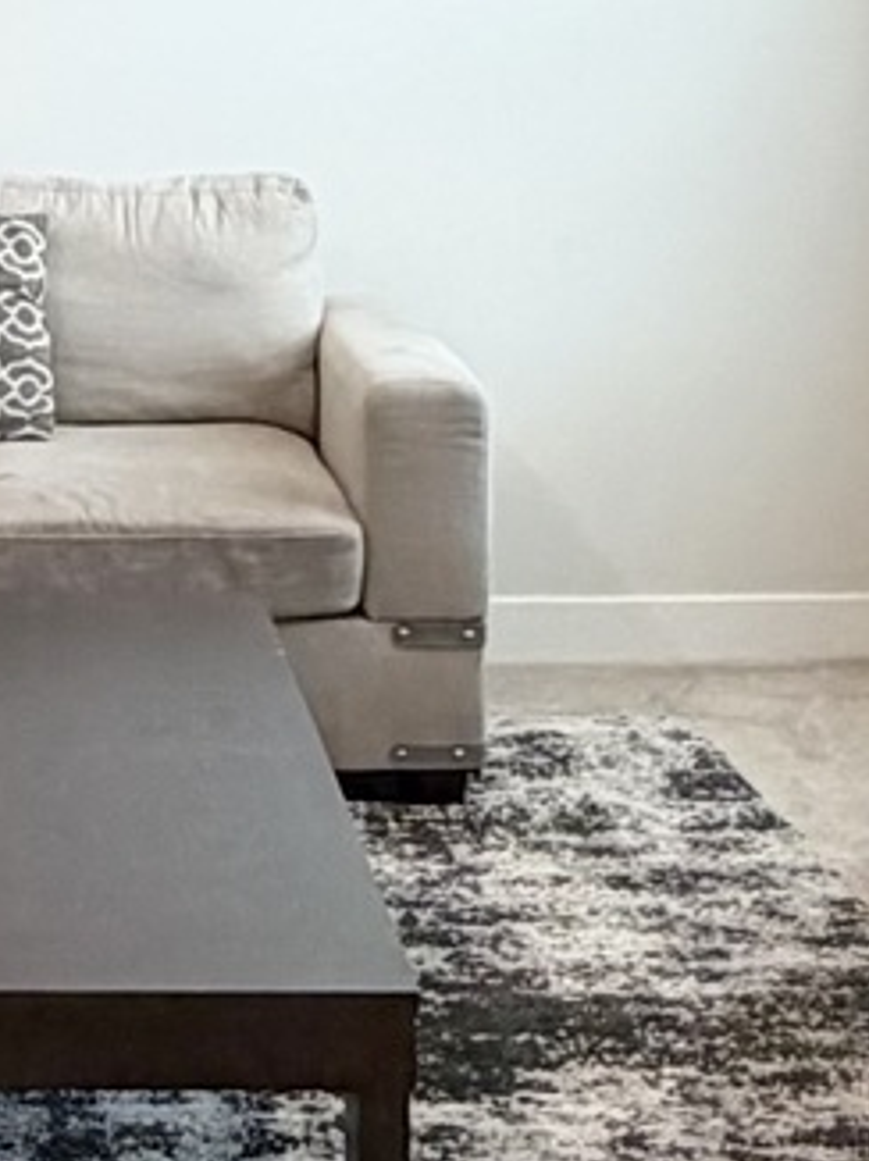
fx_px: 3318
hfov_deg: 14.5
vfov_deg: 19.4
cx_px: -150
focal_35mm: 99
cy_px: 53
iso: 250
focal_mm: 2.22
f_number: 2.2
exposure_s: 1/120
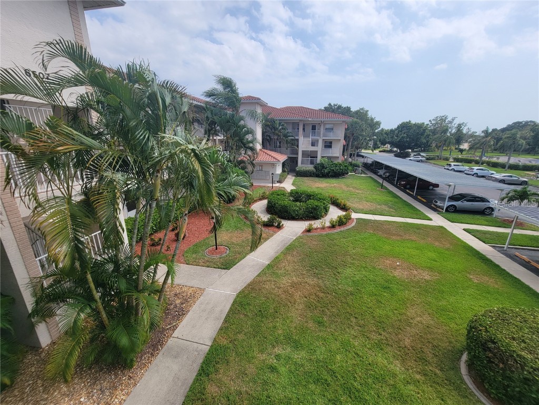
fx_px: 202
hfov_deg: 106.2
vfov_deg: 89.9
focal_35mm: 13
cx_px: 270
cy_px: 202
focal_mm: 2.2
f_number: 2.2
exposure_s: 1/1946
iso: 50
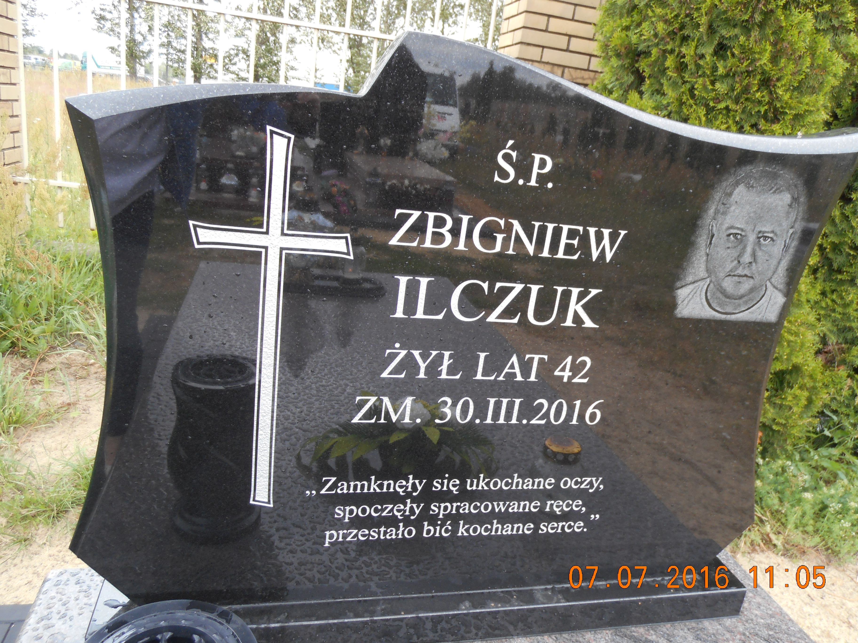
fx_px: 620
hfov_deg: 69.4
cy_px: 322
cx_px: 429
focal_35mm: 25
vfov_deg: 54.9
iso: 80
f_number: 3.5
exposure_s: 1/50
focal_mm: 4.5
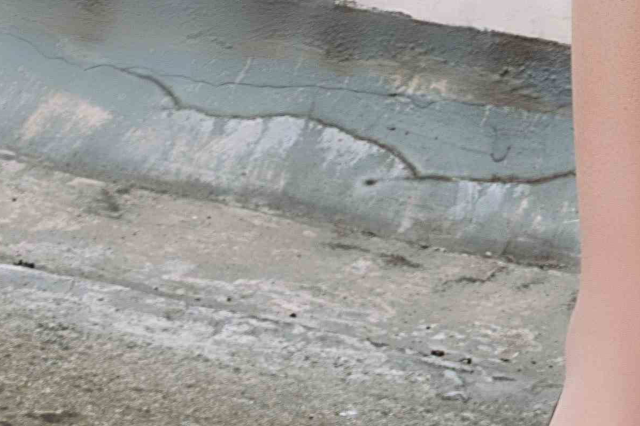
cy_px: -803
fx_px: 3040
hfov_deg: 11.6
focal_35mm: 171
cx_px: 870
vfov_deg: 7.2
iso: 200
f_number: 13
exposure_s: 1/100
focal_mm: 34
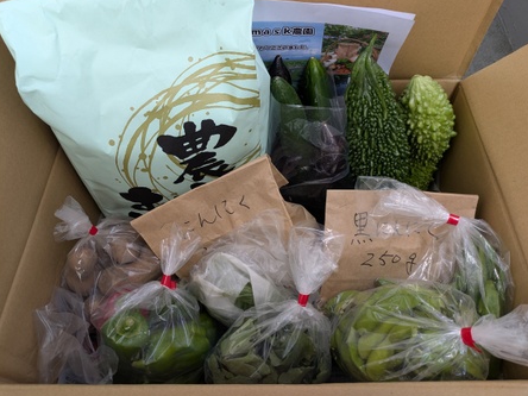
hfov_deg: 65.2
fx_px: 412
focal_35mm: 27
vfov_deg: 51.3
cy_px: 188
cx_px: 284
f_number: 1.89
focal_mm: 5.43
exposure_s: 1/248
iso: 43
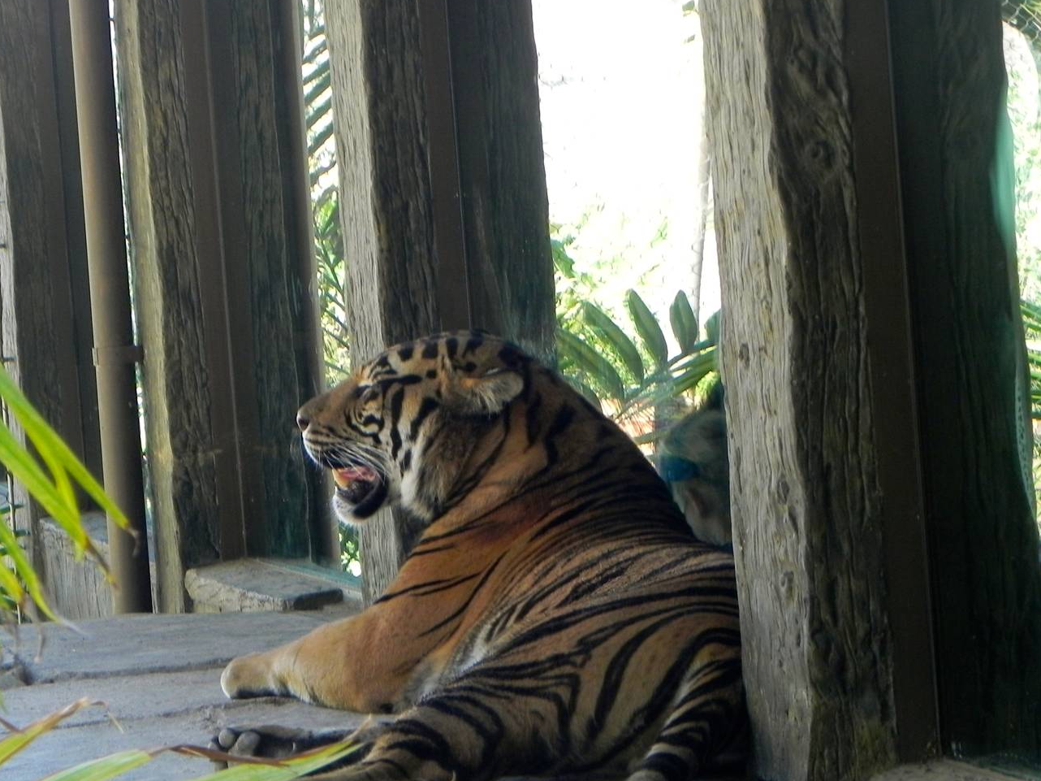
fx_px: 4841
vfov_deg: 9.2
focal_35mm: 161
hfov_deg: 12.3
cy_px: 451
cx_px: 408
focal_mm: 23
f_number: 4.5
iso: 184
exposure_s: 1/30
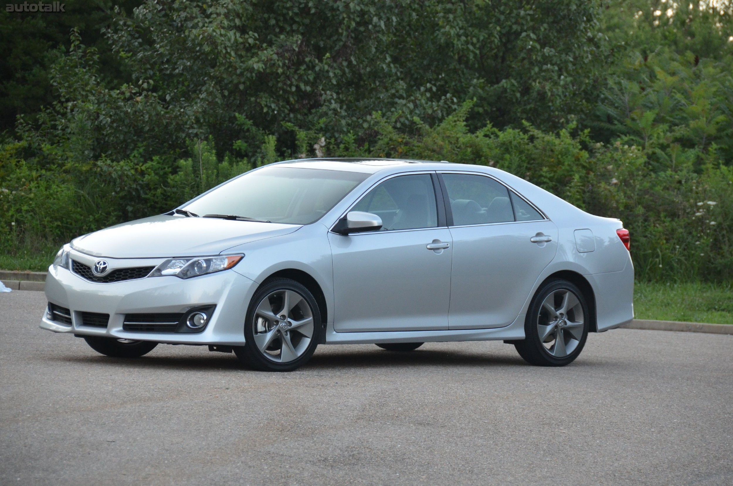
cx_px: 366
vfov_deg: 7.0
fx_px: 3962
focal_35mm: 195
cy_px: 243
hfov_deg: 10.6
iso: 1250
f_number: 5.6
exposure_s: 1/500
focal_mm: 130
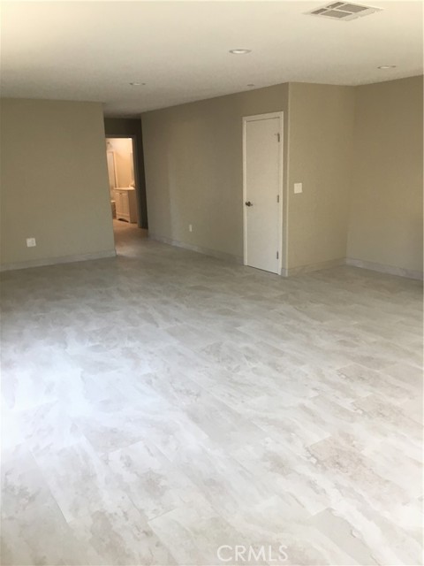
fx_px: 474
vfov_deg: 61.7
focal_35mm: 29
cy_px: 283
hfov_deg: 48.2
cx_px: 212
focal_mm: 4.15
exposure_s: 1/30
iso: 50
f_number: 2.2
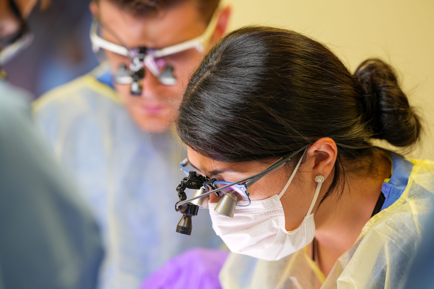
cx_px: 217
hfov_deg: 15.2
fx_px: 1627
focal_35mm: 135
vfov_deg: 10.2
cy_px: 144
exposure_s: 1/160
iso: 500
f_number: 2.5
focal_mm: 135
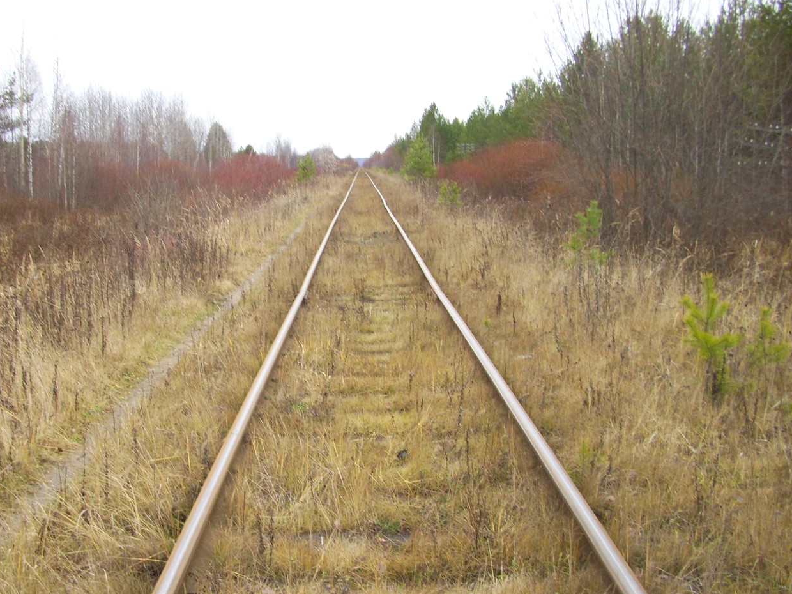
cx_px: 362
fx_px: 938
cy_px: 331
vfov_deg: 35.1
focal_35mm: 41
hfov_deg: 45.7
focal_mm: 5.7
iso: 80
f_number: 2.9
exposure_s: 1/80
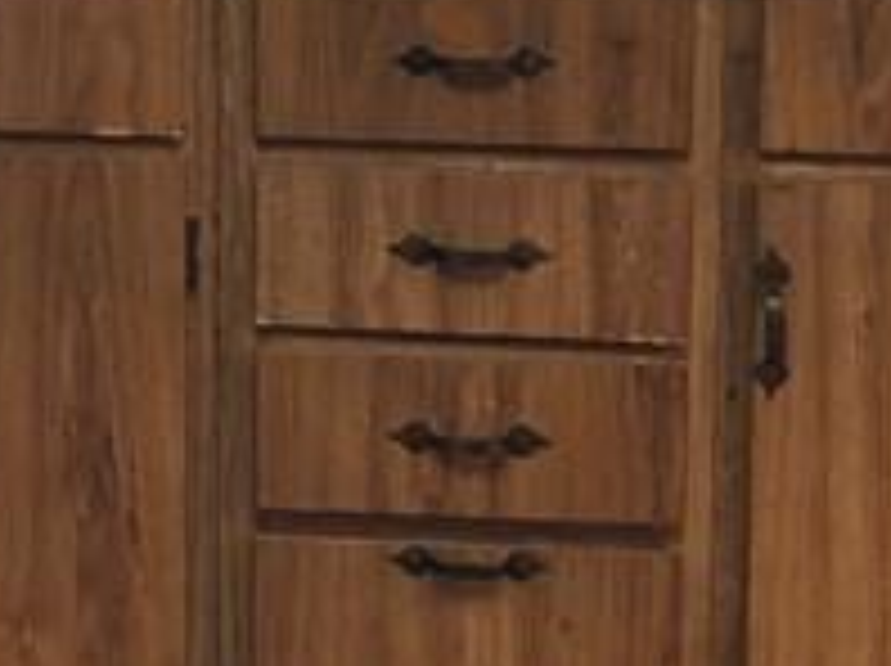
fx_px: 3728
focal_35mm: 145
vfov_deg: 10.0
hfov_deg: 12.8
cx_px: -500
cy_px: -212
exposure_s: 1/15
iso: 50
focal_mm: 3.99
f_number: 1.8
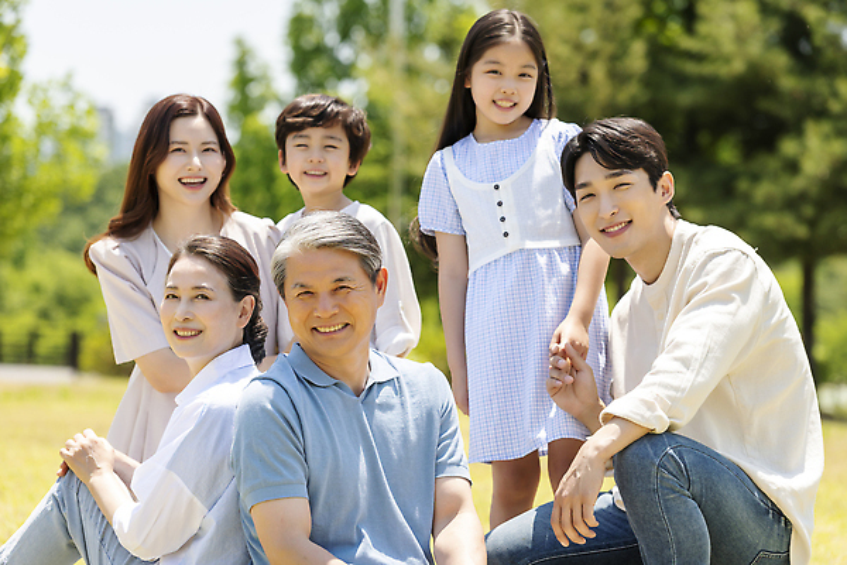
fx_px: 3058
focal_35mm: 130
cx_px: 424
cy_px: 282
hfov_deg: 15.8
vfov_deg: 10.5
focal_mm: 130
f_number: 4
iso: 100
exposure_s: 1/400
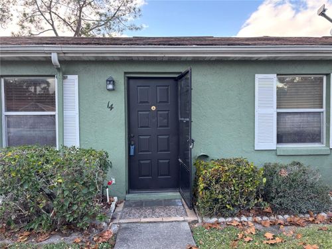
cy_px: 124
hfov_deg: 67.3
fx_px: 249
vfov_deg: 53.1
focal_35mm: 26
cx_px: 166
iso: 40
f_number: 1.6
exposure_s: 1/184
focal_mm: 5.96
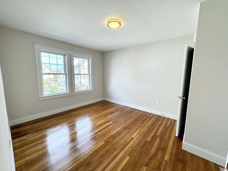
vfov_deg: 85.7
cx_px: 114
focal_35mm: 14
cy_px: 86
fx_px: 92
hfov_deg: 102.1
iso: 64
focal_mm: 2.22
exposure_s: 1/120
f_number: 2.2
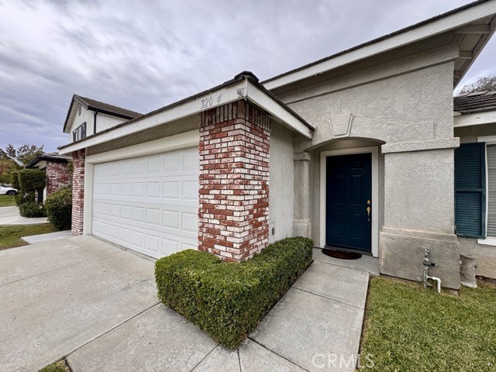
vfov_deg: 85.7
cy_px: 186
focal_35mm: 14
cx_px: 248
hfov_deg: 102.1
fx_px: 201
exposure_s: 1/403
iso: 40
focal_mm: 2.22
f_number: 2.2
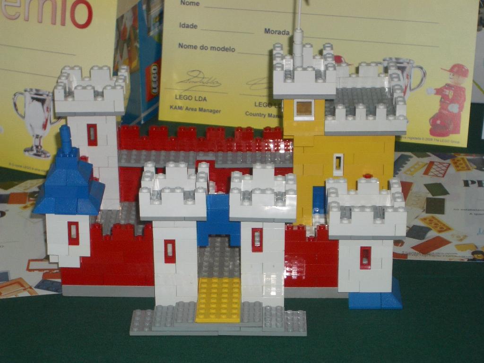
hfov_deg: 18.7
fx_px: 1468
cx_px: 242
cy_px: 182
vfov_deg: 14.1
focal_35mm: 105
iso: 100
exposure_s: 1/60
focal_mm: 17.4
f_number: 4.8
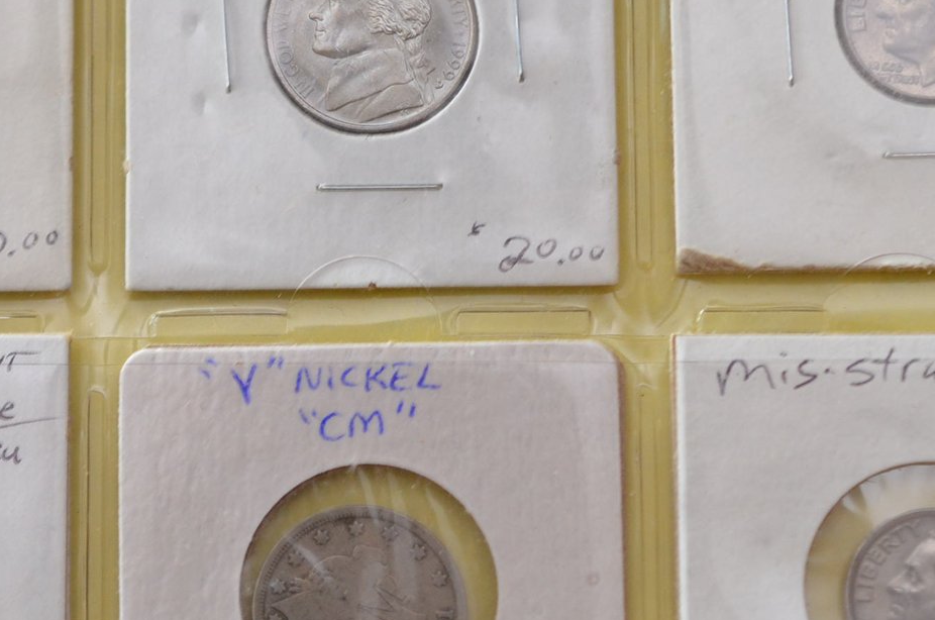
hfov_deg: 18.4
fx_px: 2878
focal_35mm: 111
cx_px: 306
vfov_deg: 12.3
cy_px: 327
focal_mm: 40
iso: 900
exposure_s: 1/60
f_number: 4
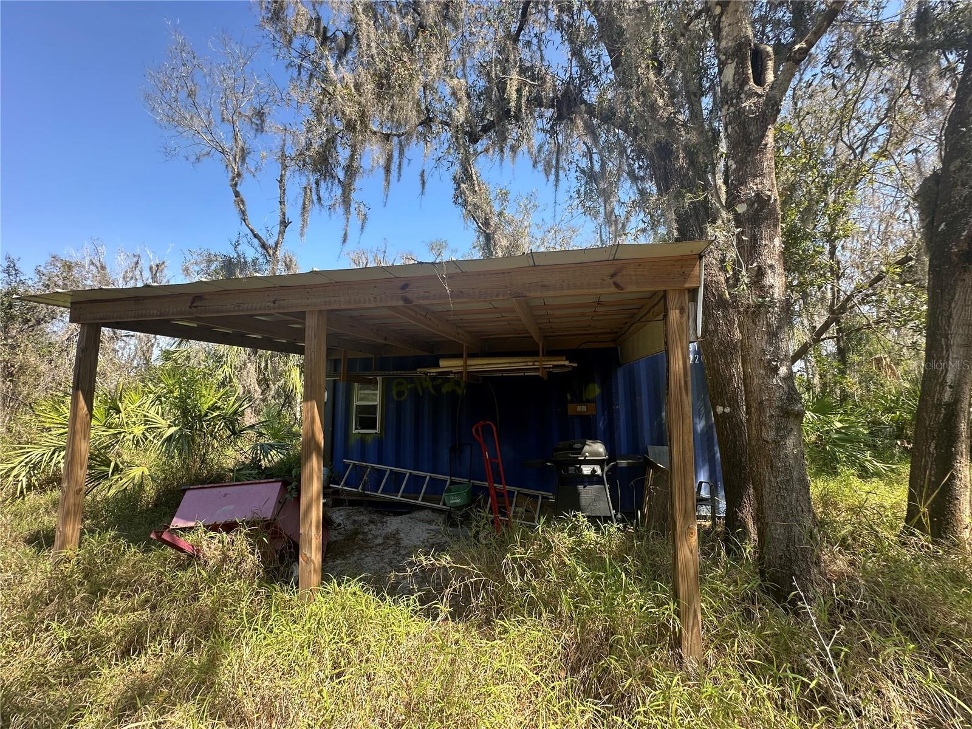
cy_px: 364
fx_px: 393
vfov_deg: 85.7
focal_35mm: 14
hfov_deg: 102.1
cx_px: 486
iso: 40
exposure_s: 1/358
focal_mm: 2.22
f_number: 2.2
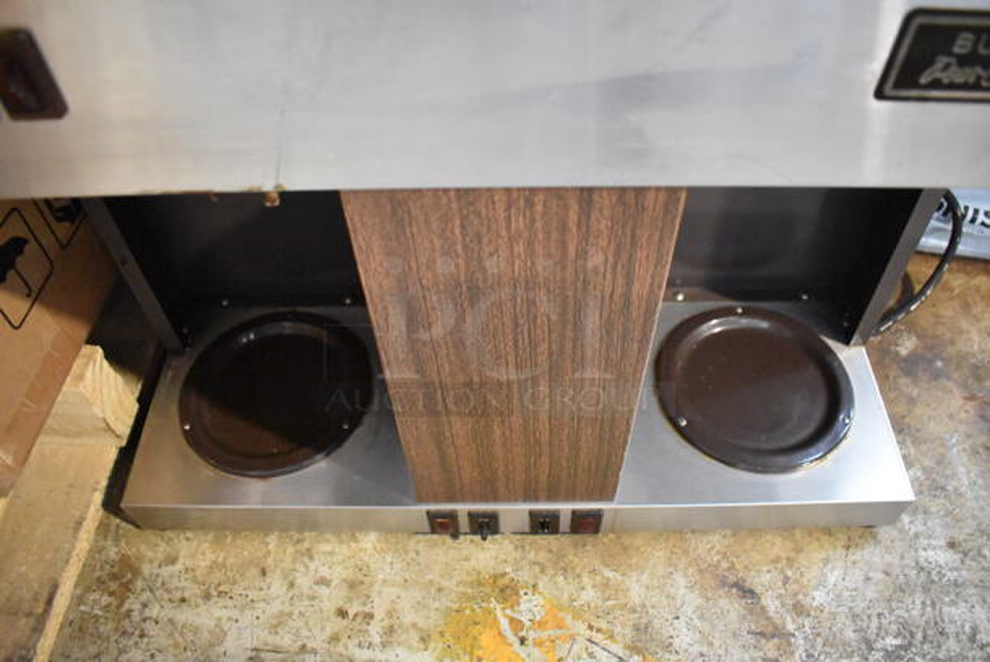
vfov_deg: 48.0
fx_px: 743
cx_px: 495
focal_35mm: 27
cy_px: 331
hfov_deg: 67.3
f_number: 3.5
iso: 9000
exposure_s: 1/125
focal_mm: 18
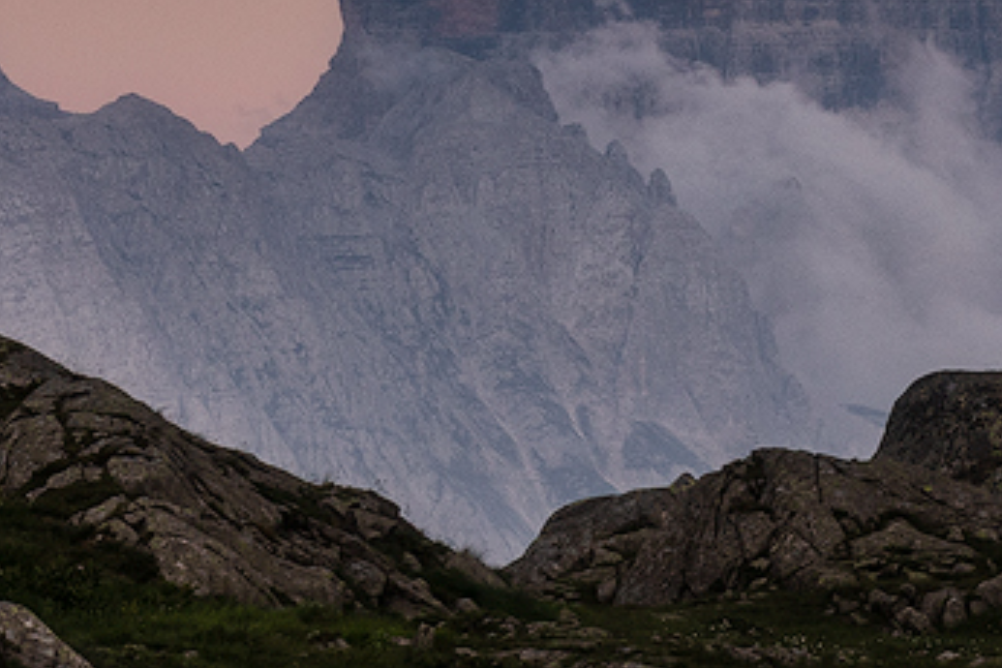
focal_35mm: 522
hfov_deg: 3.9
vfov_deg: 2.6
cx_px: 886
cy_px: 662
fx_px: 14528
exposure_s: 1/25
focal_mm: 80
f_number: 14
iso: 80
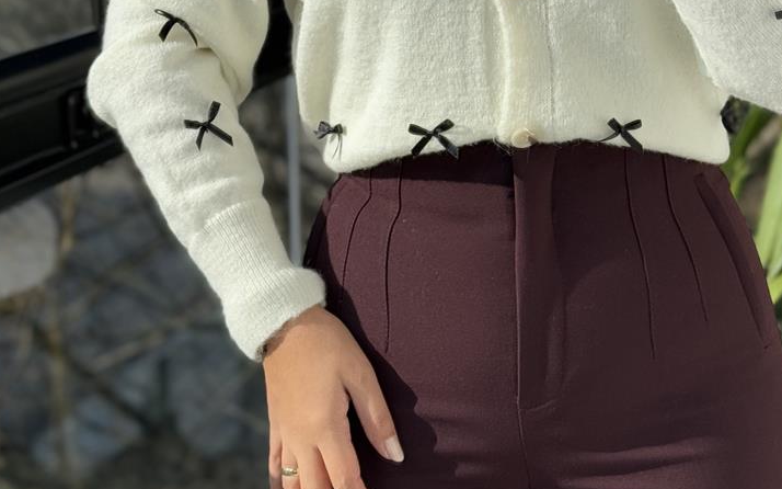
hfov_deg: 21.8
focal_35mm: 95
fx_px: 2024
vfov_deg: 13.4
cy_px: -88
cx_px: 540
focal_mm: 6.76
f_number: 1.78
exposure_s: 1/1133
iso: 64
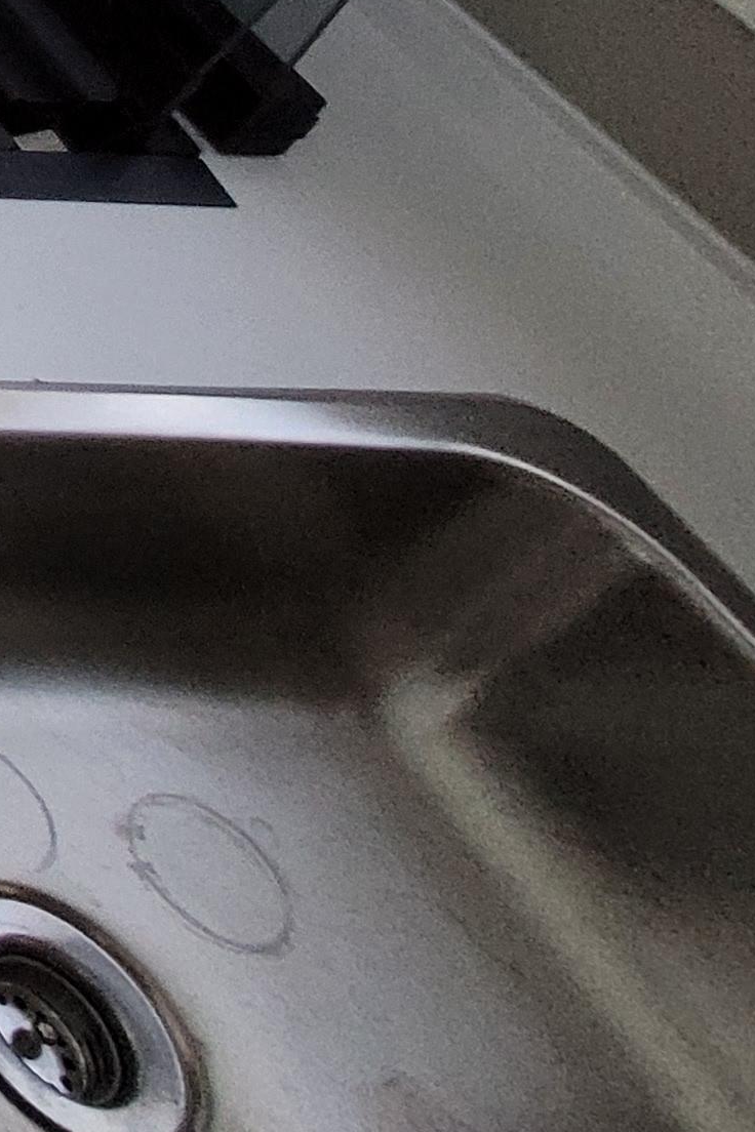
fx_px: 1541
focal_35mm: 49
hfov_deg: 13.6
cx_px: -1226
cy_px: -390
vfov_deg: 30.5
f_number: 2.2
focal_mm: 1.74
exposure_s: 1/60
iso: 320
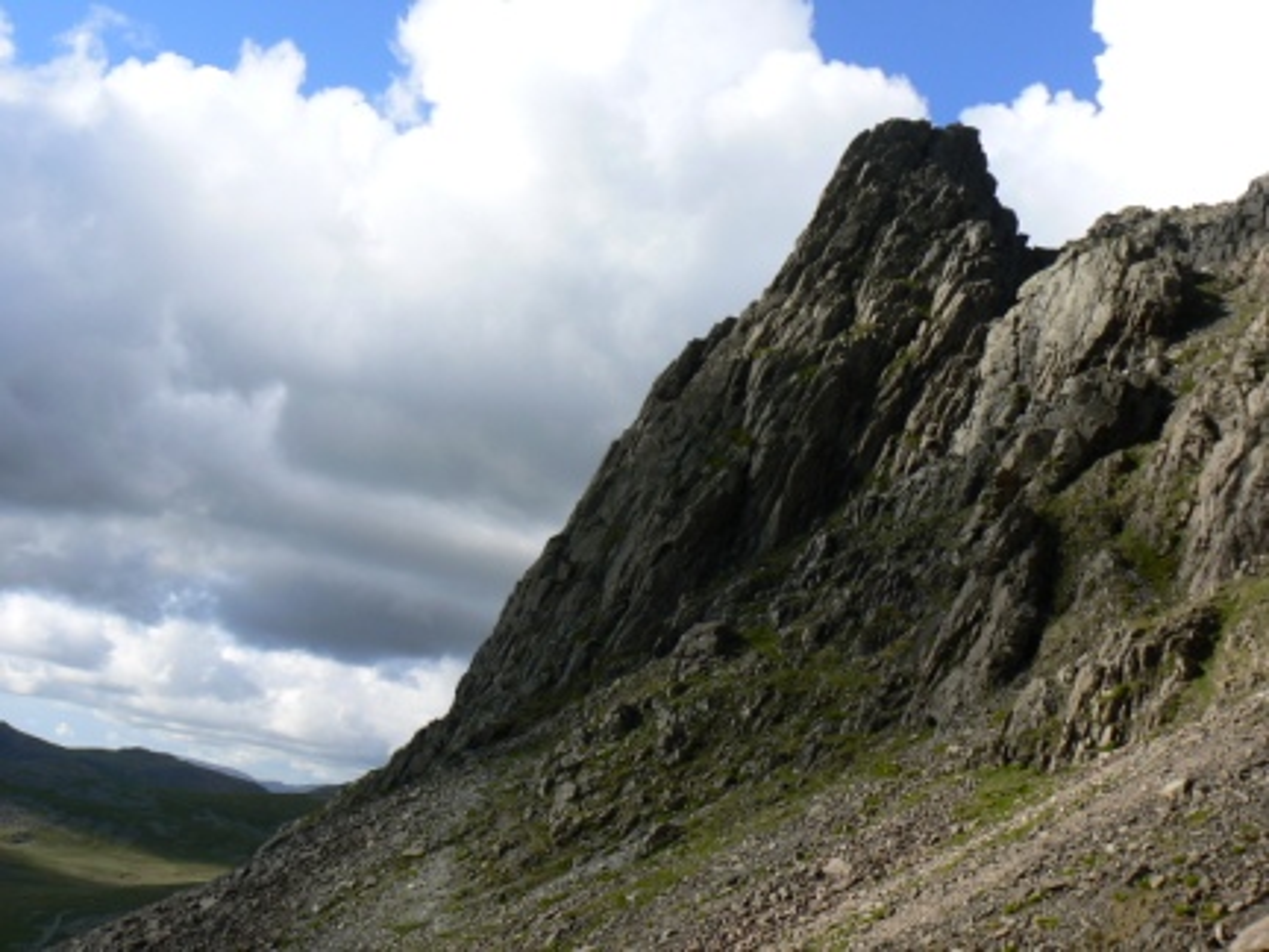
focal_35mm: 36
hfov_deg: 51.4
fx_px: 1320
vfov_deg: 39.7
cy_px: 476
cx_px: 634
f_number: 6.3
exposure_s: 1/400
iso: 80
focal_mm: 6
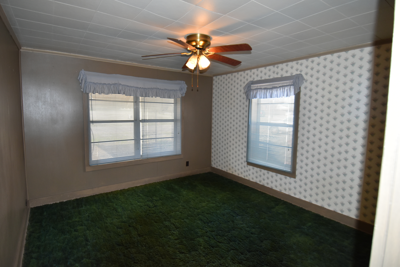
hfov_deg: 90.0
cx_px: 200
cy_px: 134
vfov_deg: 67.4
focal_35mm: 18
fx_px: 200
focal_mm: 12
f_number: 5
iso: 800
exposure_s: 1/100
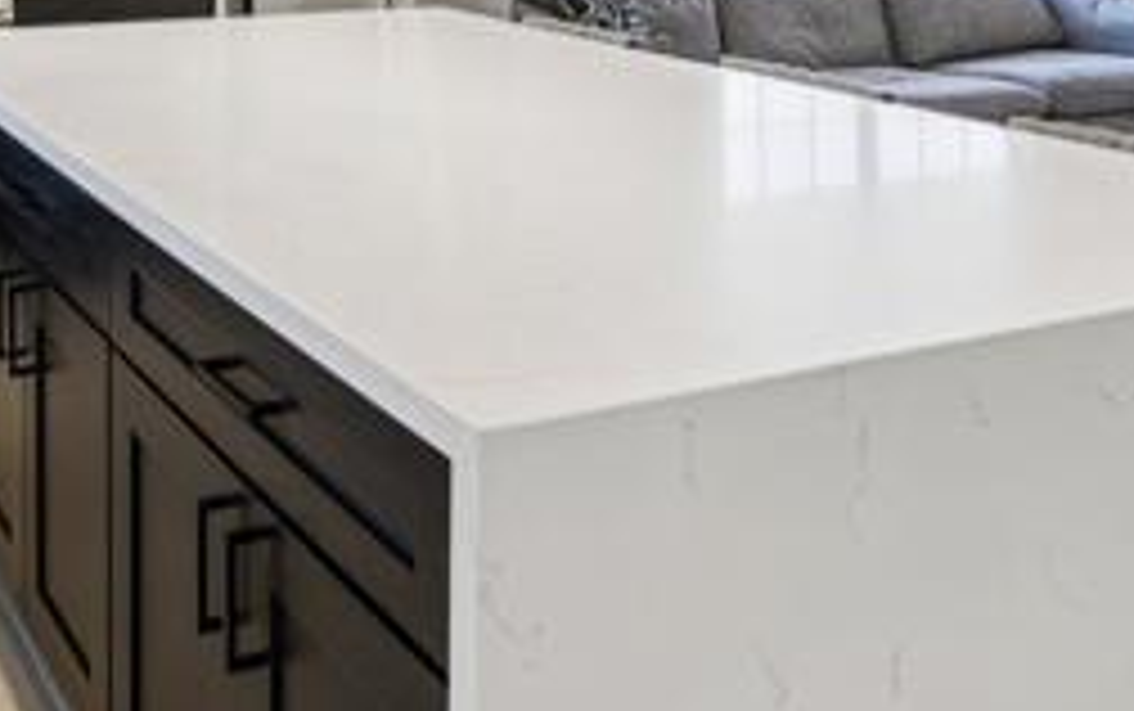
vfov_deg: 26.4
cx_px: 198
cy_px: -115
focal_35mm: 44
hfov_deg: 42.8
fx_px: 1361
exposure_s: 1/20
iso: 400
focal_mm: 17
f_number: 8
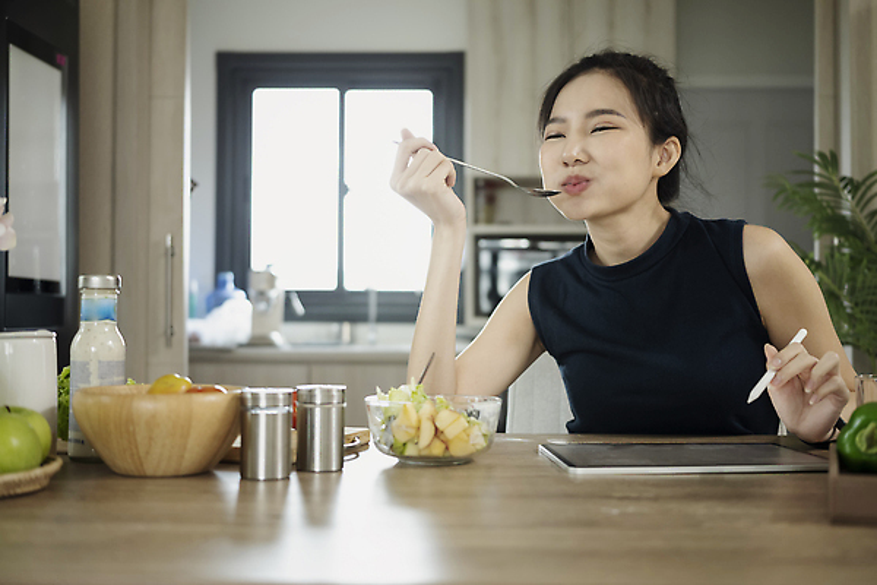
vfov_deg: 29.9
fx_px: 1096
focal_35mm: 45
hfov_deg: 43.6
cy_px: 292
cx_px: 438
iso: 640
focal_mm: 45
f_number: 2.8
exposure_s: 1/60
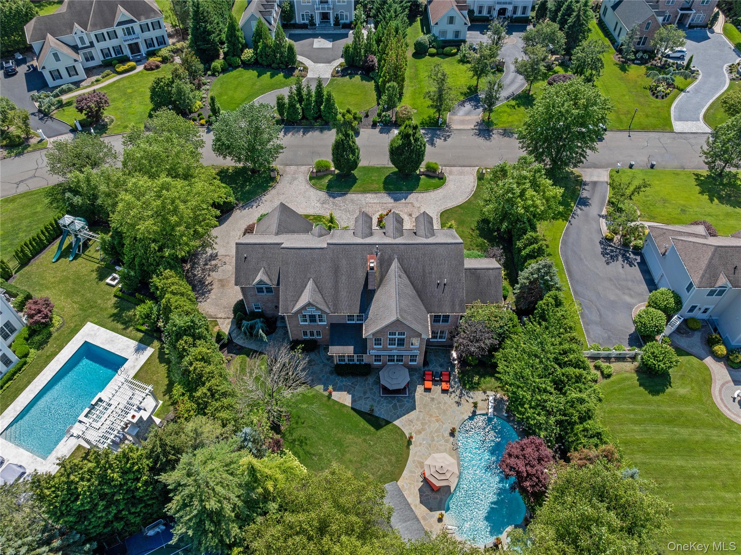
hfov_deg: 71.6
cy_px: 278
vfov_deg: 56.8
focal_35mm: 24
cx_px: 370
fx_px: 513
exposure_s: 1/400
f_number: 5.6
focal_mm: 12.29
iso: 100
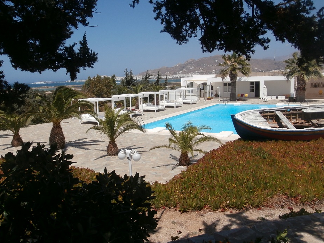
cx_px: 151
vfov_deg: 42.9
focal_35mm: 33
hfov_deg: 55.3
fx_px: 309
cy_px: 111
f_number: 3.5
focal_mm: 5.36
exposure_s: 1/1600
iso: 100
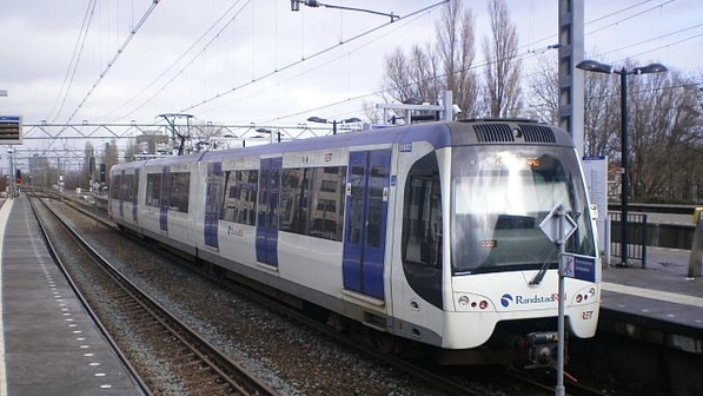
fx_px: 858
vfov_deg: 26.0
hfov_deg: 44.6
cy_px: 227
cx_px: 351
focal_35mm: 46
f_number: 4.9
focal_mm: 7.4
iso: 100
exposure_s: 1/250
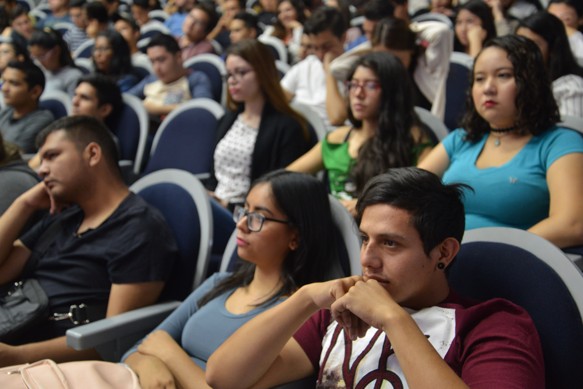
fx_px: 810
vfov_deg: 27.0
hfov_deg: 39.6
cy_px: 194
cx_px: 292
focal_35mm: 50
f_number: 4.2
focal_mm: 50
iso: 1600
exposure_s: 1/15
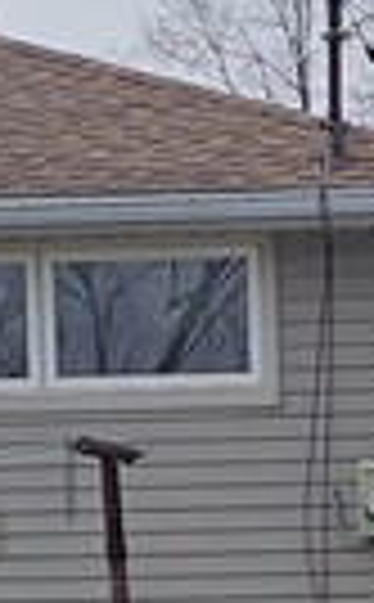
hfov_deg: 7.0
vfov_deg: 10.8
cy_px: 891
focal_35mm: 187
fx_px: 3070
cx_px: 261
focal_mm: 6.3
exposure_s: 1/919
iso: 10
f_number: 1.7
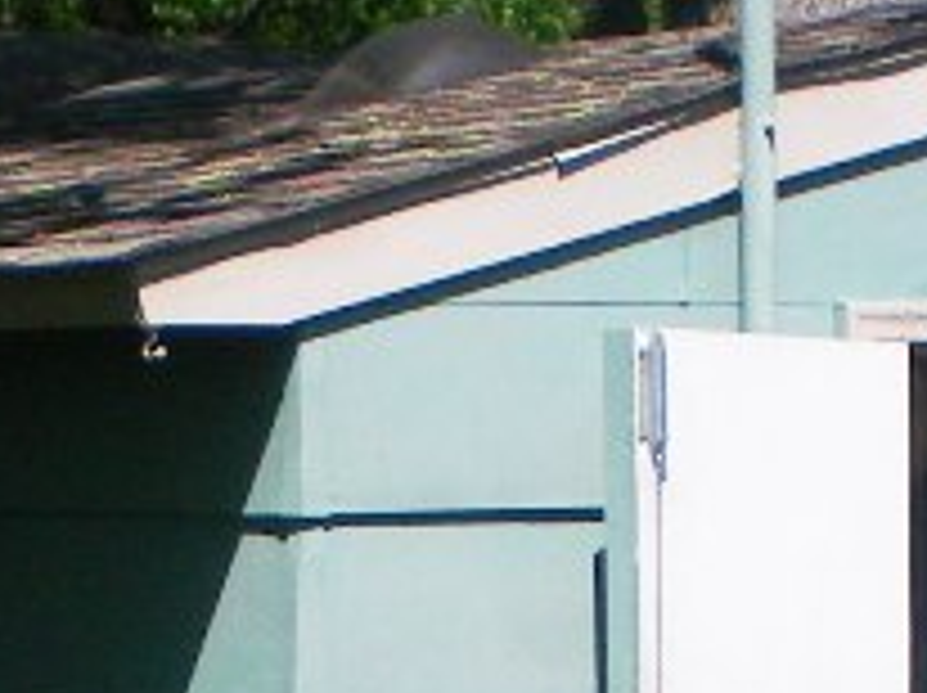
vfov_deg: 7.6
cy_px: 1220
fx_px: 5055
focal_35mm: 189
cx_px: 824
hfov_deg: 10.4
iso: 64
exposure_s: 1/500
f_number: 4.6
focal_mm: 6.3
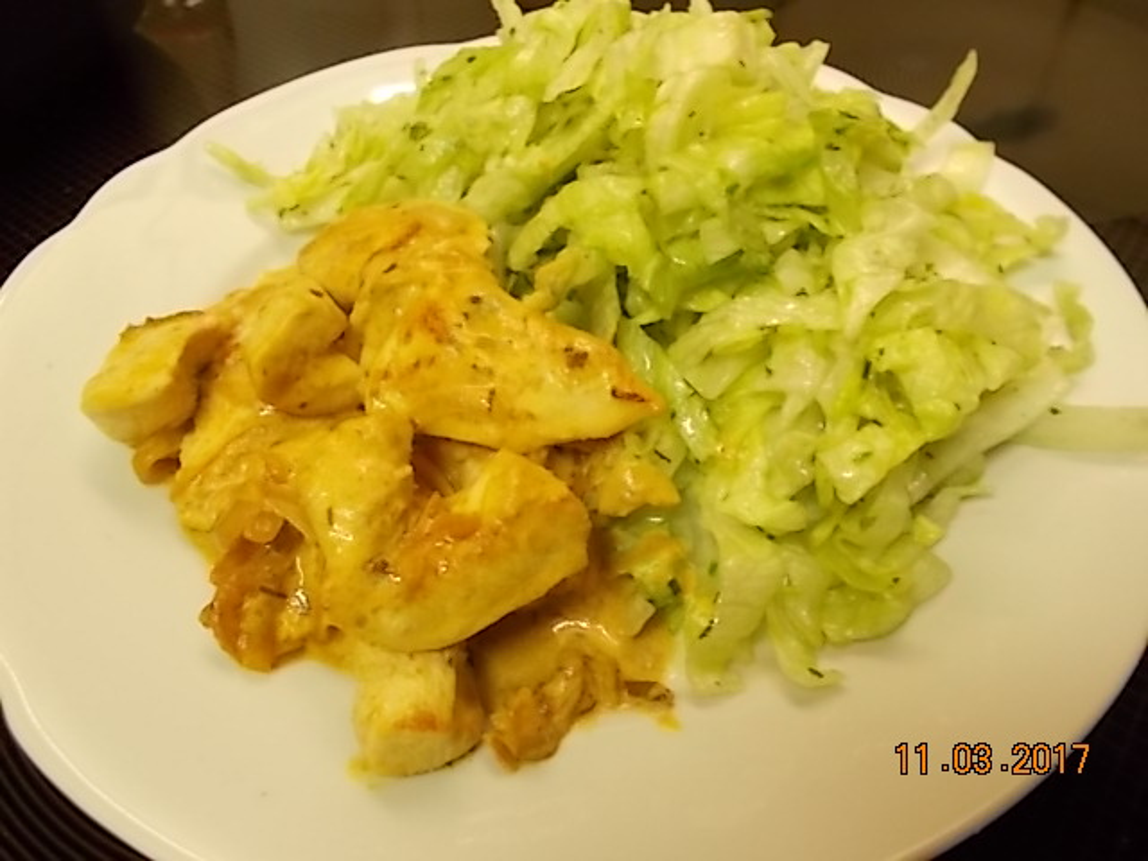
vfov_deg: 46.8
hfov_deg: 60.0
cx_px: 574
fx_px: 995
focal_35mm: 30
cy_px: 430
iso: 200
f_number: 3.4
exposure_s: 1/10
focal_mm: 5.3
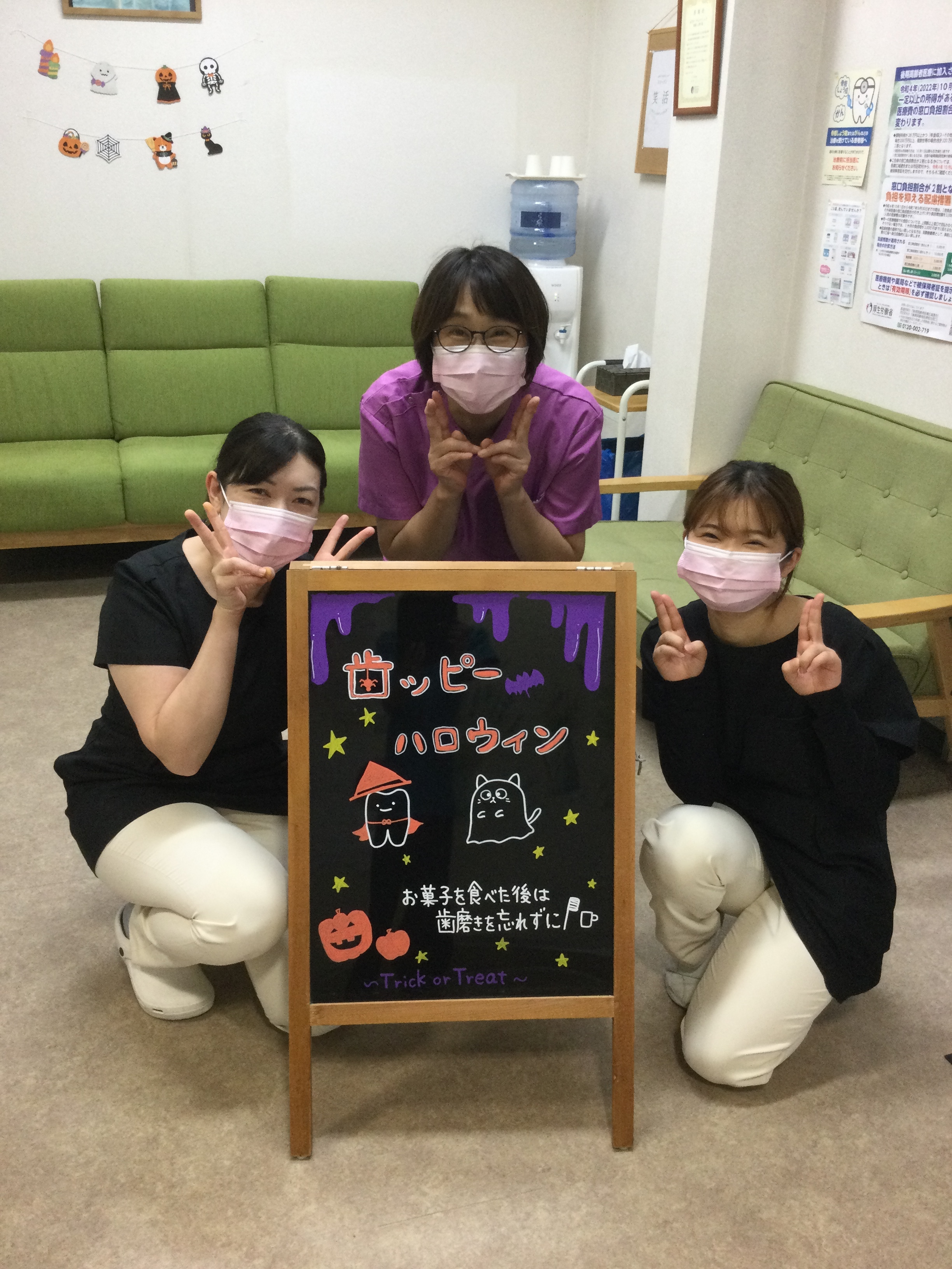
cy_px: 634
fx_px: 1137
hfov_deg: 45.4
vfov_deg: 58.4
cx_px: 476
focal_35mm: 31
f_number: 2.4
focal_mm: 3.3
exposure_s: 1/30
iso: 100
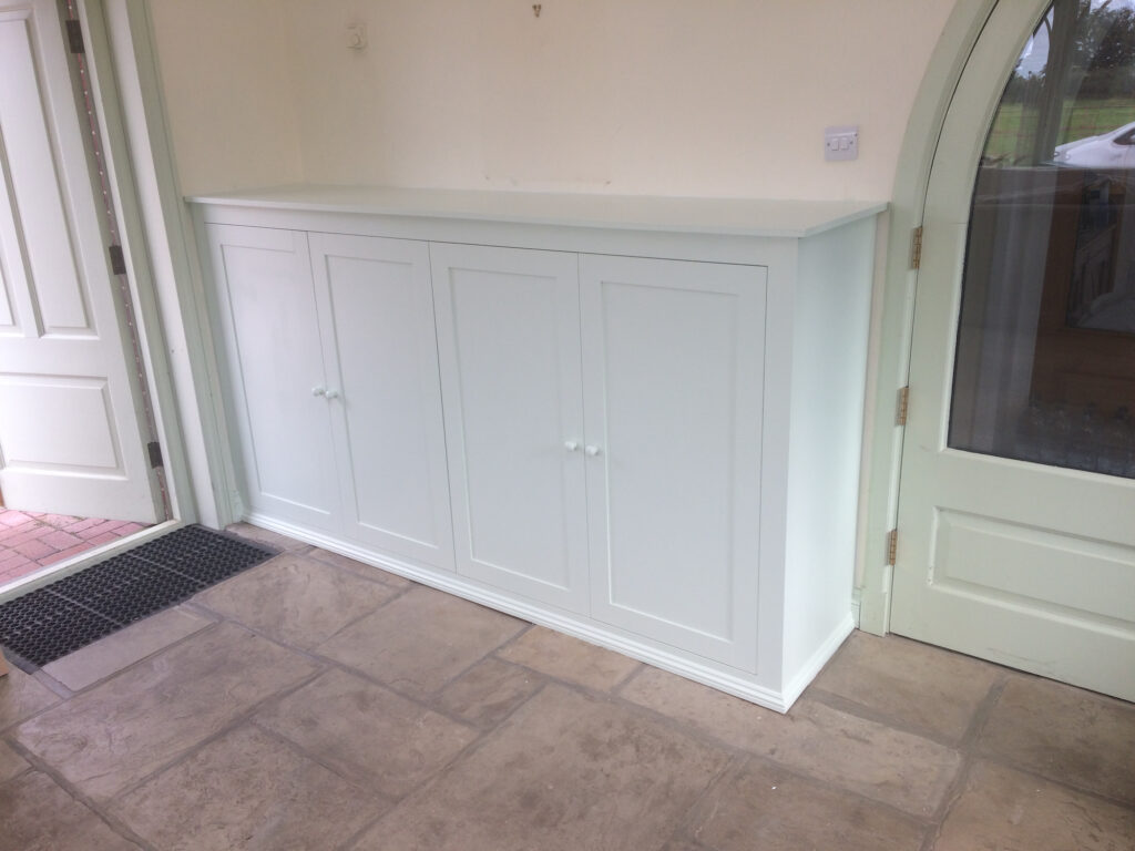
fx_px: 951
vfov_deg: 48.2
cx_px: 568
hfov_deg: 61.7
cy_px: 426
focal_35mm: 29
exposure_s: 1/105
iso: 32
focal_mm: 4.15
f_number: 2.2
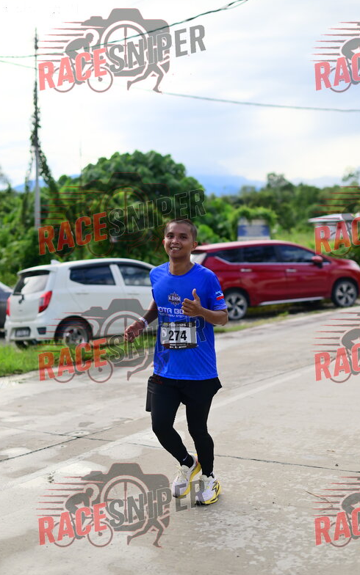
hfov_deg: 24.9
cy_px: 282
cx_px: 187
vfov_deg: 38.9
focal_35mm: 52
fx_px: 816
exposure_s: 1/3200
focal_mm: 50
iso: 100
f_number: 2
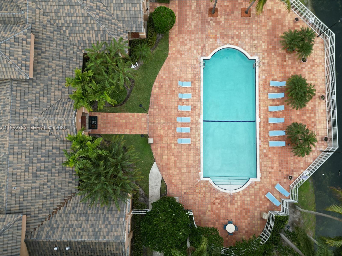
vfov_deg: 56.8
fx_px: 237
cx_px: 171
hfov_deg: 71.6
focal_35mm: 24
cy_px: 128
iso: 120
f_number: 1.7
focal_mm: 6.72
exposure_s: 1/1000
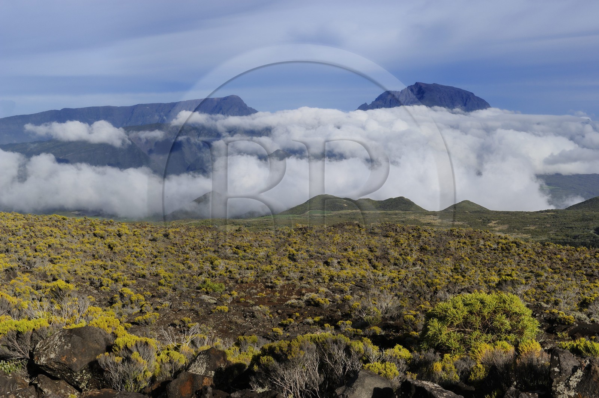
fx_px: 931
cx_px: 300
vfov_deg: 24.2
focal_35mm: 56
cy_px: 199
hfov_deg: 35.7
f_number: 20
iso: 400
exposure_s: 1/250
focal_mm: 56
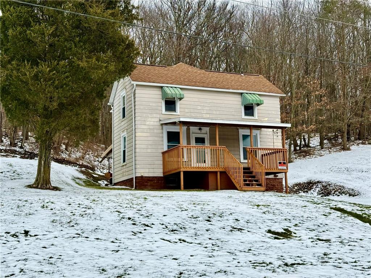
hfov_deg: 39.7
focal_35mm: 48
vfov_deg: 30.3
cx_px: 186
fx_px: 514
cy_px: 139
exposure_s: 1/2667
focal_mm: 6.76
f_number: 1.78
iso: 80
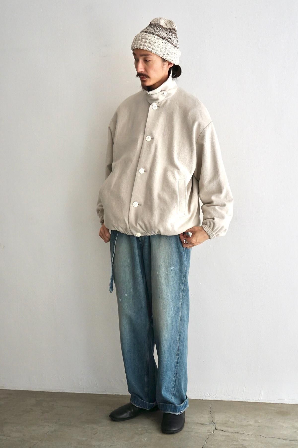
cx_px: 149
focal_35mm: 41
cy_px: 224
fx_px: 509
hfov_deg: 32.6
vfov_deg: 47.4
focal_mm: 41
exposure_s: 1/200
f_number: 4
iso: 500
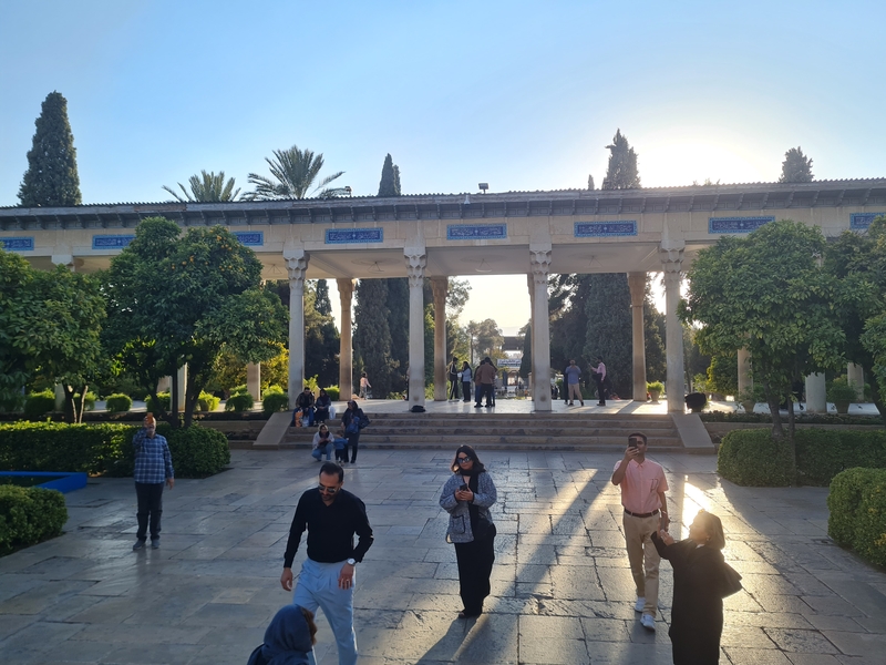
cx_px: 443
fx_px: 665
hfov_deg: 67.3
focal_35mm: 26
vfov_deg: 53.1
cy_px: 332
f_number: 1.8
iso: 50
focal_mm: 5.4
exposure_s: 1/1064
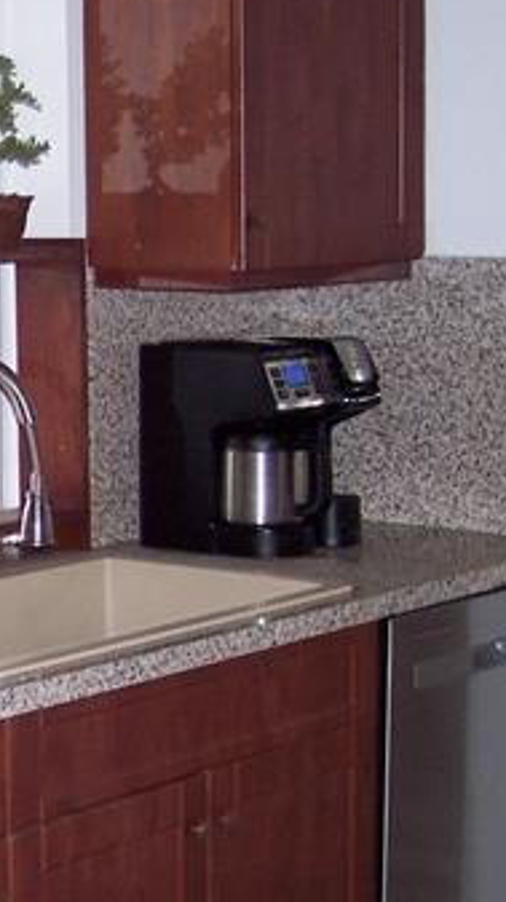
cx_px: -177
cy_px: 549
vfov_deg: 21.1
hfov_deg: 11.6
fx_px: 2415
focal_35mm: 101
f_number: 2.8
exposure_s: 1/60
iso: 140
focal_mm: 8
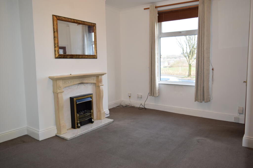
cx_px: 126
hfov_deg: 67.4
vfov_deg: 47.9
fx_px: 190
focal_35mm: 27
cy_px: 84
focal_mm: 18
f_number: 5.6
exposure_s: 1/125
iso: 500
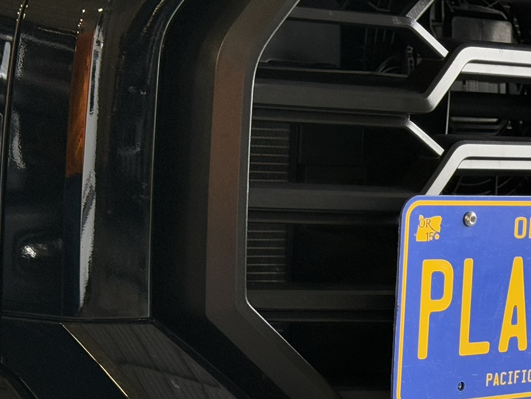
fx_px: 1580
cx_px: 532
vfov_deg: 14.3
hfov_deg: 18.6
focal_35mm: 103
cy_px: 339
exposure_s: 1/60
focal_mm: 6.76
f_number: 1.78
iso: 125
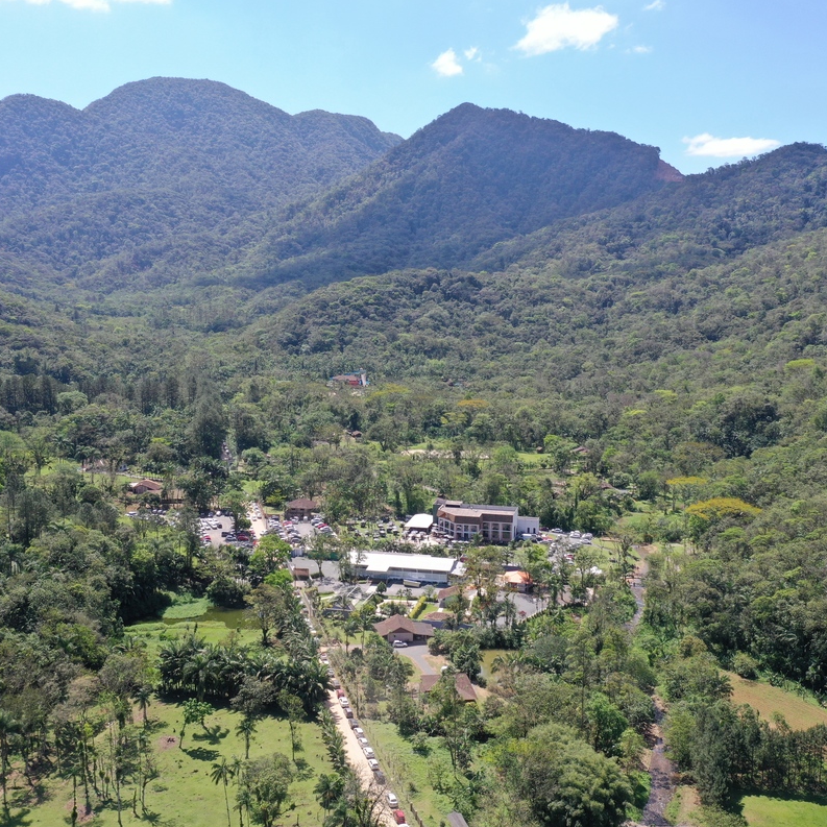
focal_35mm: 36
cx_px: 433
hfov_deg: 46.0
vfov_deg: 46.0
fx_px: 973
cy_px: 413
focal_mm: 10.26
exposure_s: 1/320
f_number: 5.6
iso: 100
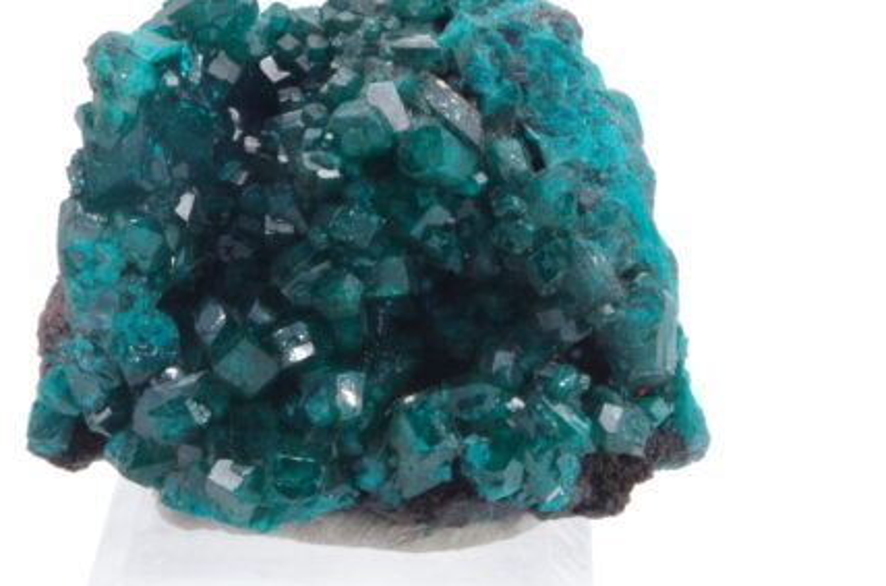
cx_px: 352
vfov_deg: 13.5
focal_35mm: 101
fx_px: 2479
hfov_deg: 20.2
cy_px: 227
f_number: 6.3
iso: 100
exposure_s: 1
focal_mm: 47.5
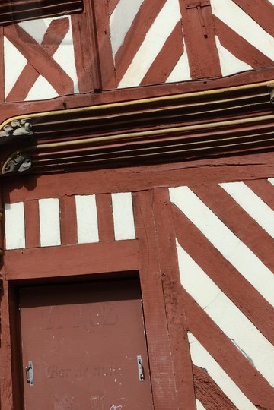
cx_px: -90
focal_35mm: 77
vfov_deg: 24.4
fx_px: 879
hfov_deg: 16.6
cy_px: -48
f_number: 11
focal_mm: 26
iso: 200
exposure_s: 1/200
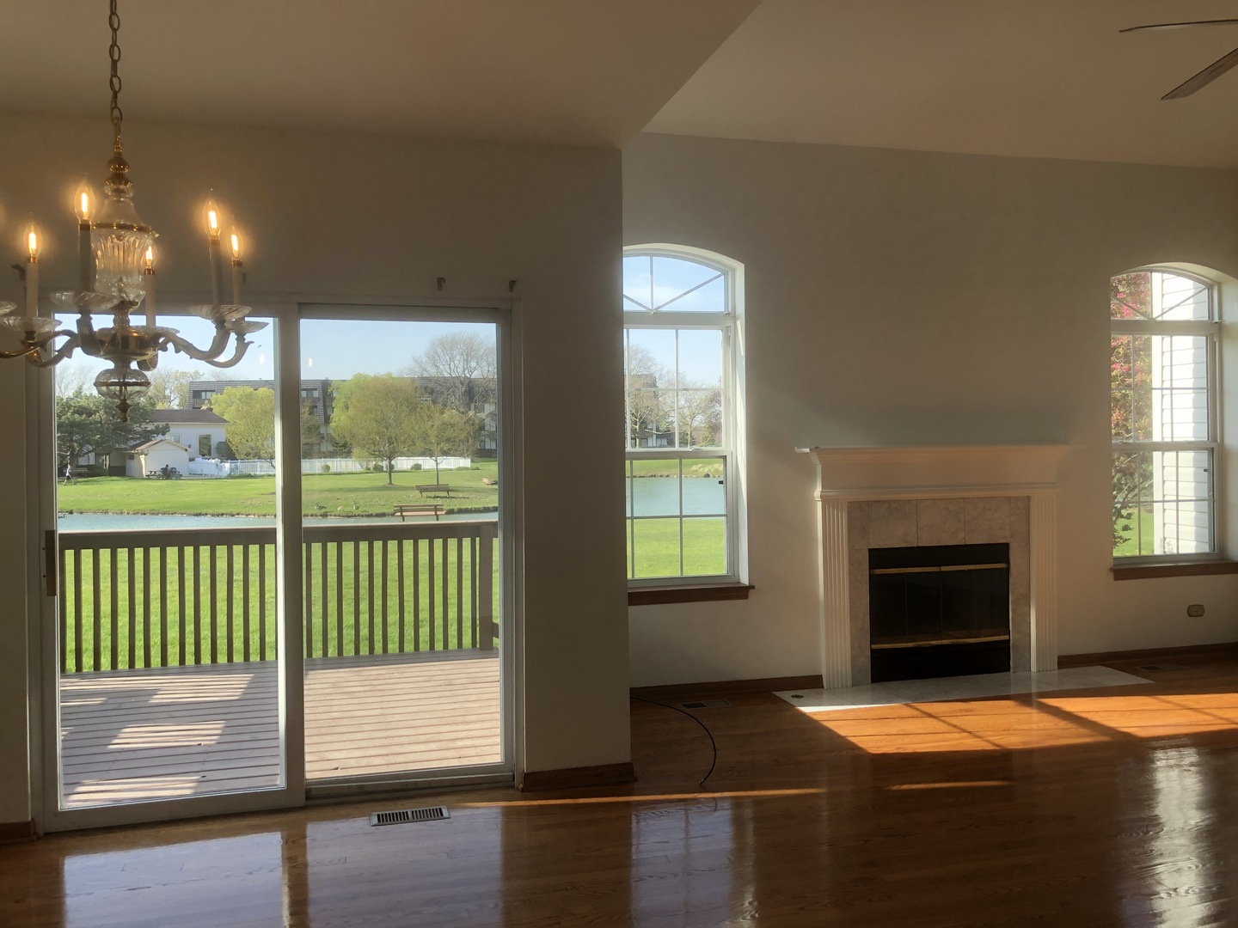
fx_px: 1001
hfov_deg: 63.4
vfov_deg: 49.7
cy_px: 464
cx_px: 619
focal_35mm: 28
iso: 20
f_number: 1.8
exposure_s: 1/197
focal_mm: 3.99
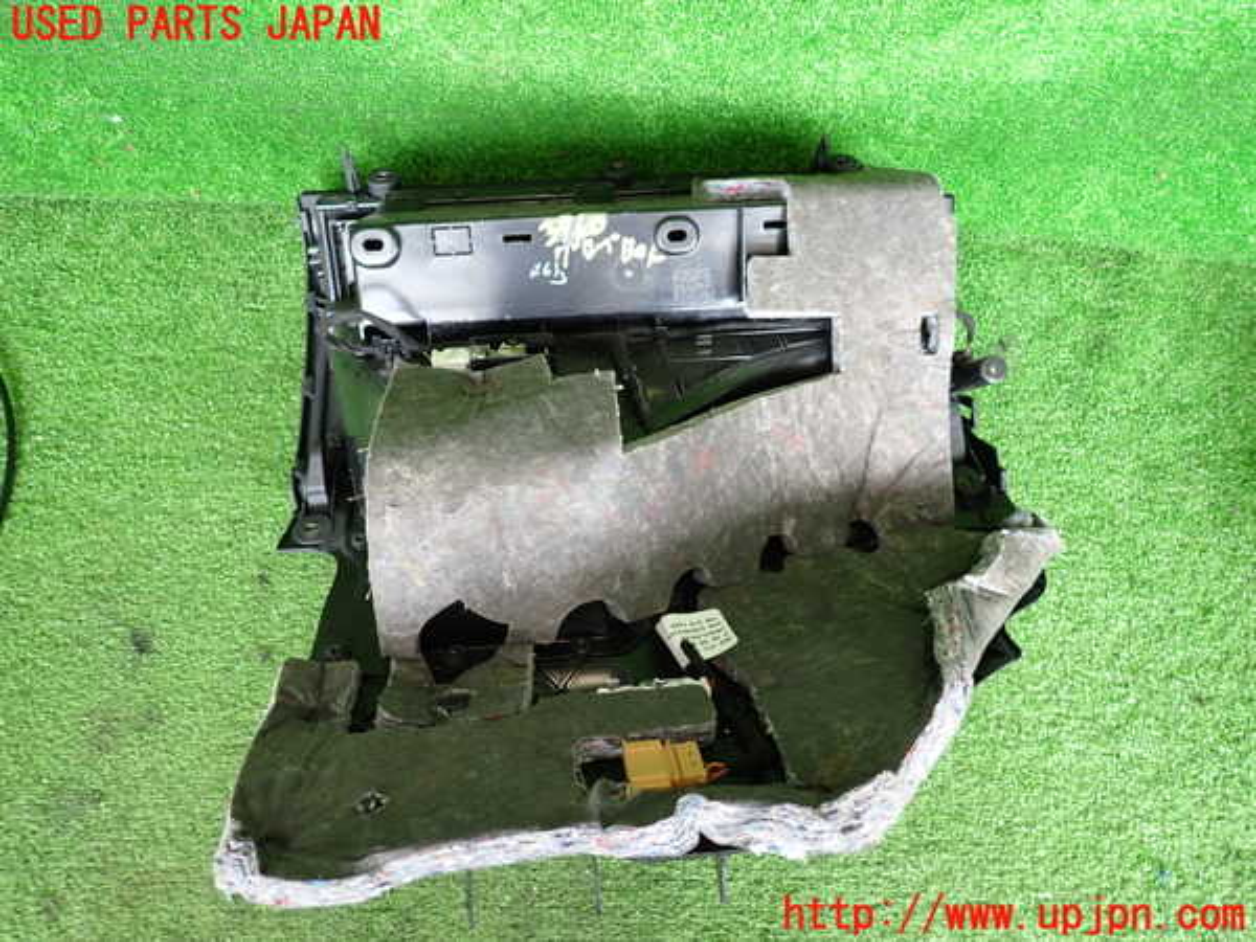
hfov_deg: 69.4
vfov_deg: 54.9
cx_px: 628
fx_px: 907
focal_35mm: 25
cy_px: 471
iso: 200
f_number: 2
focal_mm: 4.5
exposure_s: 1/40
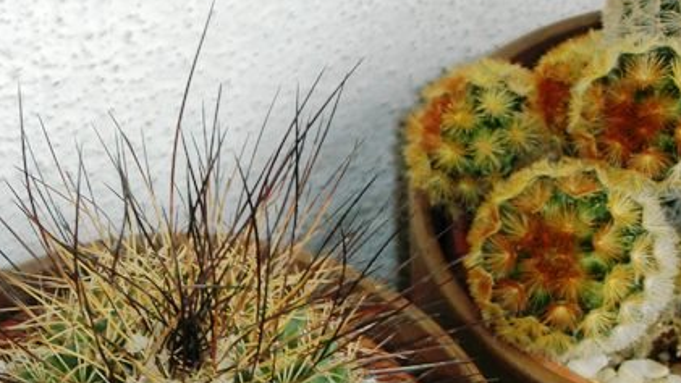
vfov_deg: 10.0
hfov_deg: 17.6
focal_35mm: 121
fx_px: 2185
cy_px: 362
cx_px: 181
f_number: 4.4
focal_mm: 12.2
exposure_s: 1/60.3
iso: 50
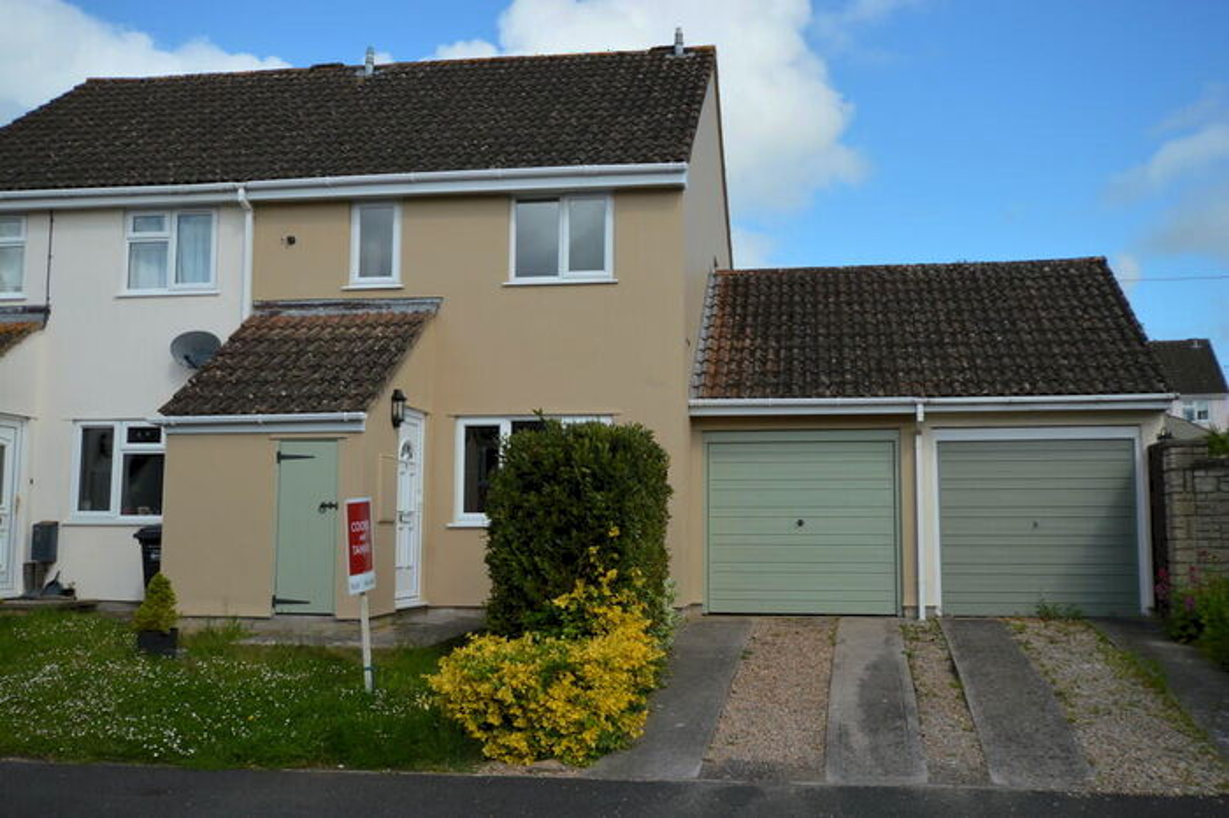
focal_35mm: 36
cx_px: 614
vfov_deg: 36.8
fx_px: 1228
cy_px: 409
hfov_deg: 53.2
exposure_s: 1/200
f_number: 7.1
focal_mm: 24
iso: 100
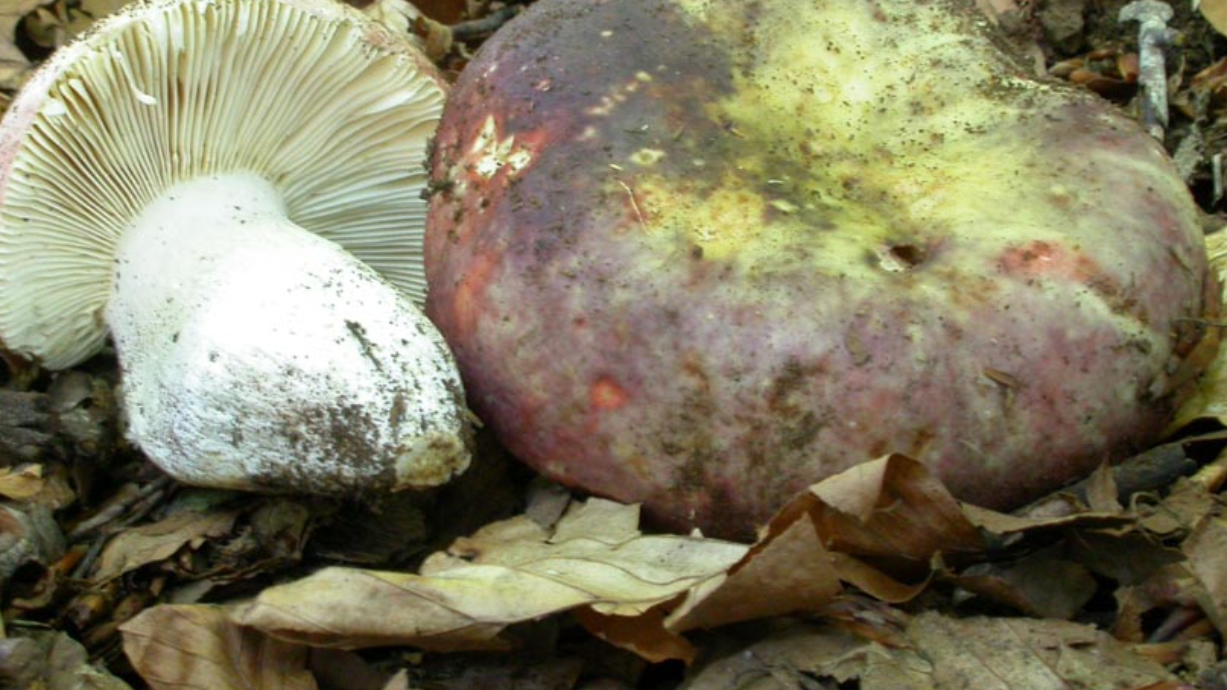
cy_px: 211
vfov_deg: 19.3
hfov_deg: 33.8
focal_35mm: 62
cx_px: 585
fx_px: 2017
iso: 200
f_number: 8.5
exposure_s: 1/4
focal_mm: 11.3
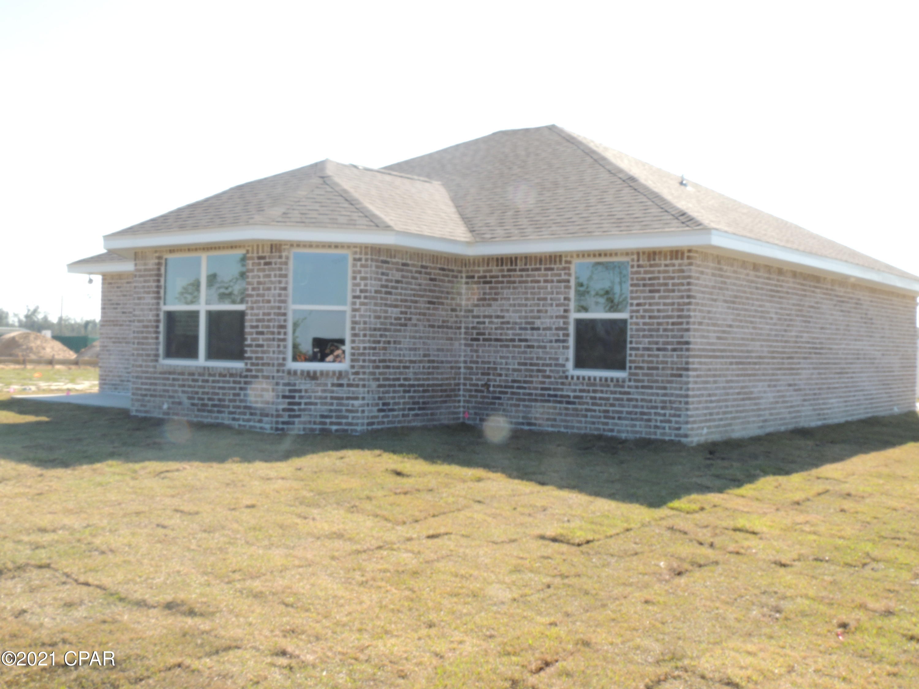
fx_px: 1062
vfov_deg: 36.0
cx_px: 460
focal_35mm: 40
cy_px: 344
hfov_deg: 46.8
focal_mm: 7.1
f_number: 8.3
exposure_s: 1/80
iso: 100
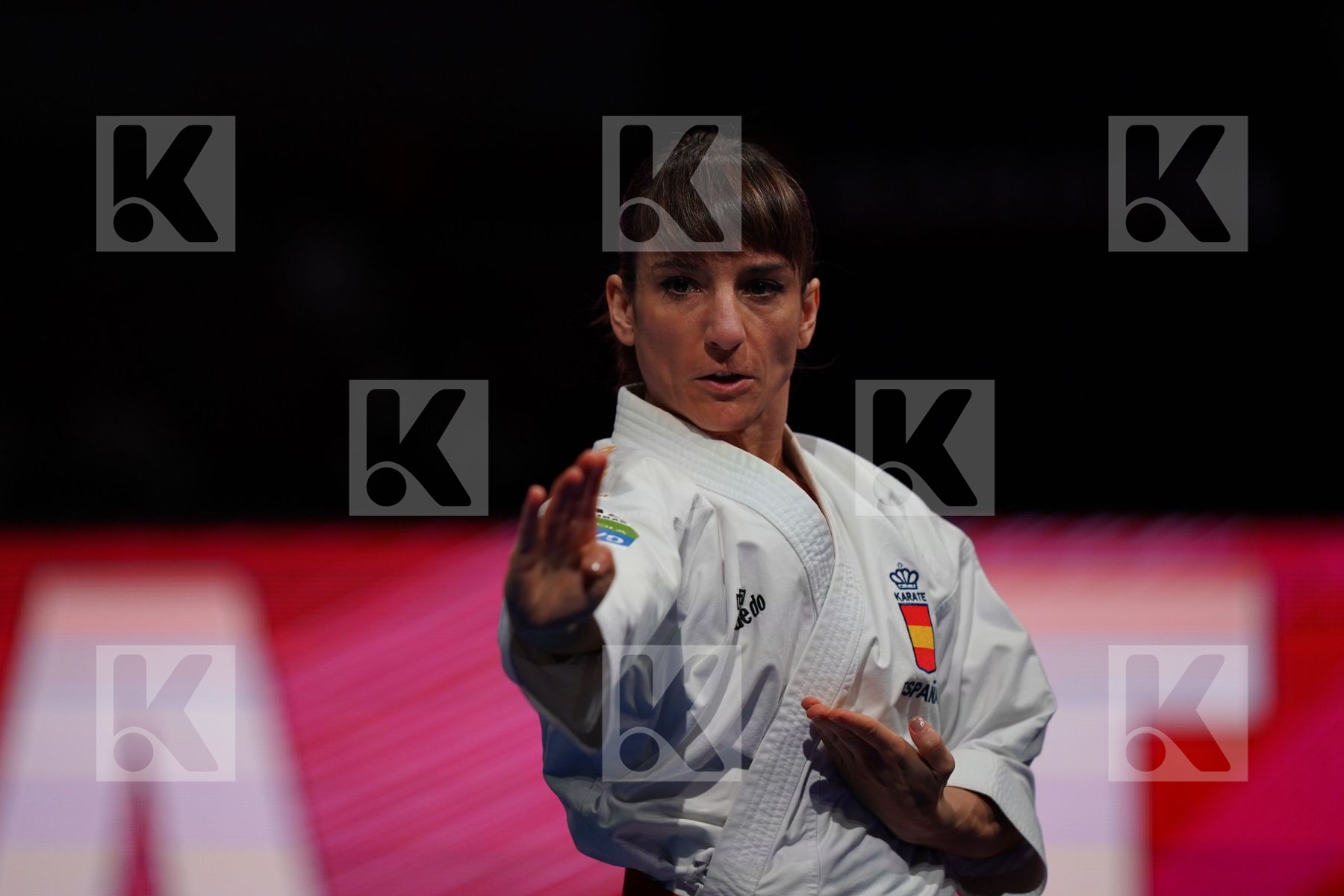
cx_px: 672
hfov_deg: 5.2
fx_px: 14932
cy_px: 448
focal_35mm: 400
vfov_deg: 3.4
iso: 640
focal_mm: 400
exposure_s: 1/500
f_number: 2.8
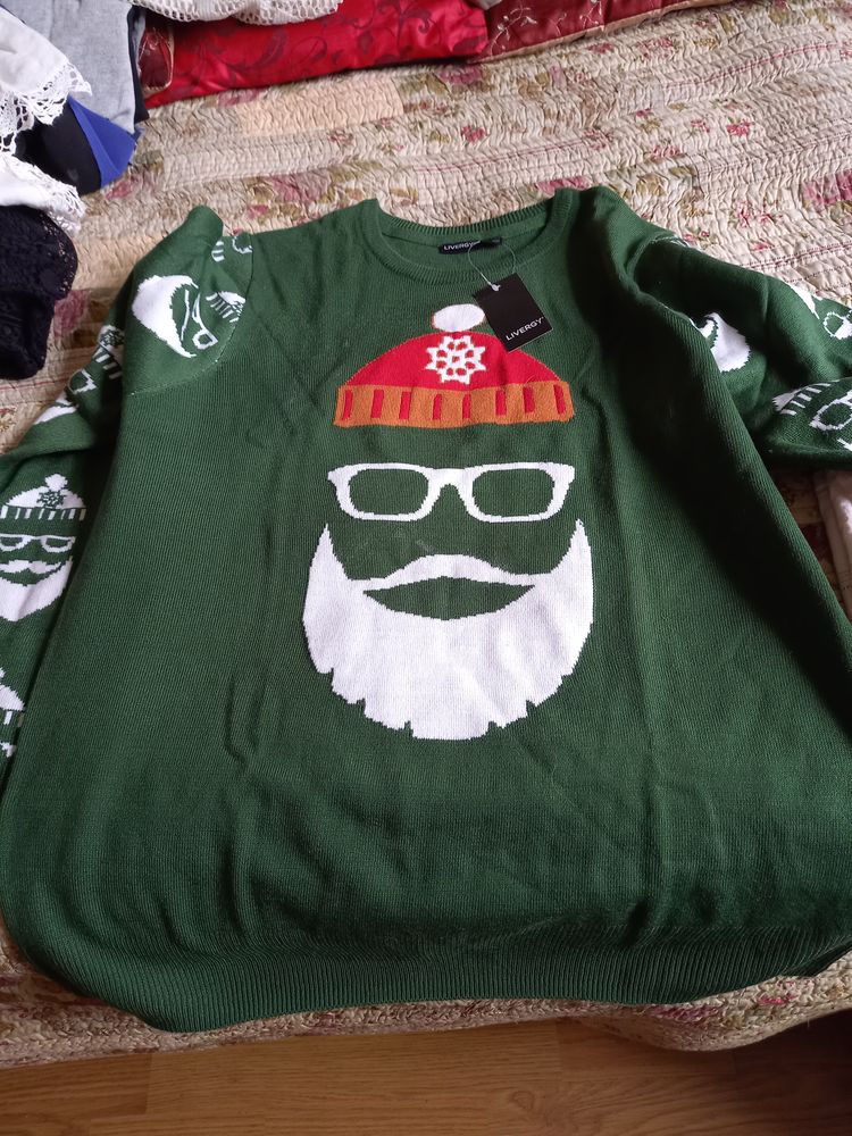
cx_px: 426
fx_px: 820
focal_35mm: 25
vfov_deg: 69.4
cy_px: 568
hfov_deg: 54.9
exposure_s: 1/33.3
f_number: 1.8
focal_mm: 4.65
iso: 320
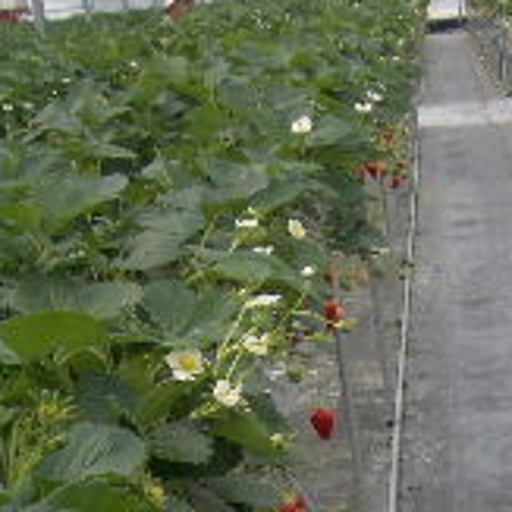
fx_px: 1523
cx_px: 559
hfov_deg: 18.4
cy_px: 562
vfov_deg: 18.4
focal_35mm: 91
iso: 50
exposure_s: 1/250
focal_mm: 5.8
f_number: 2.6
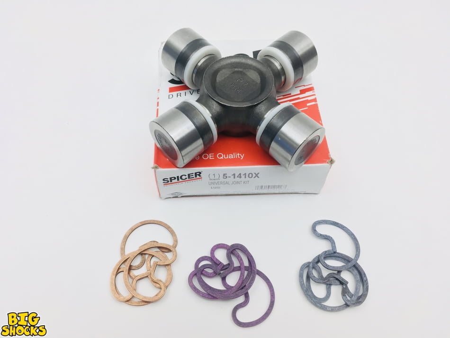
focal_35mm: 29
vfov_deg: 48.2
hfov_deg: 61.6
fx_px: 377
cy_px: 169
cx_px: 225
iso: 40
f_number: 2.2
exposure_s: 1/120
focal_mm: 4.15
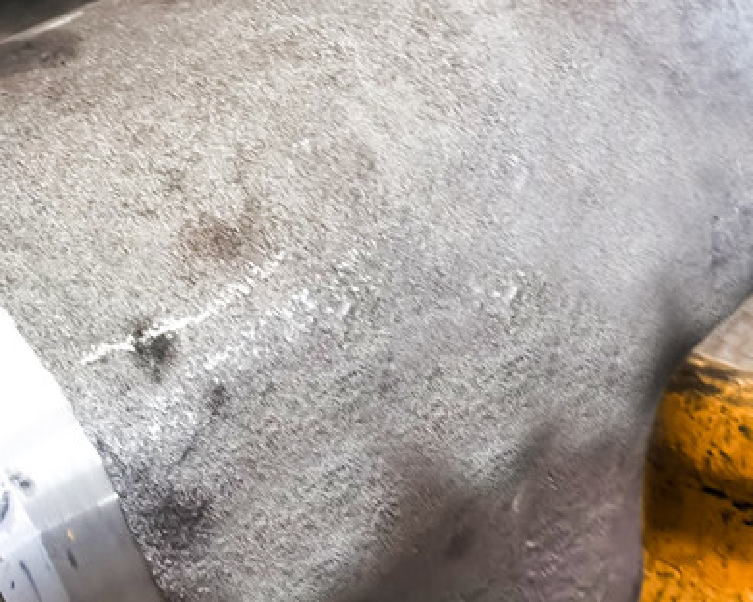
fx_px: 1337
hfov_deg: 31.3
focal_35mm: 60
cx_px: 288
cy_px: 342
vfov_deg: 25.4
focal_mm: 5.56
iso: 500
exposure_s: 1/33.3
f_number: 1.6
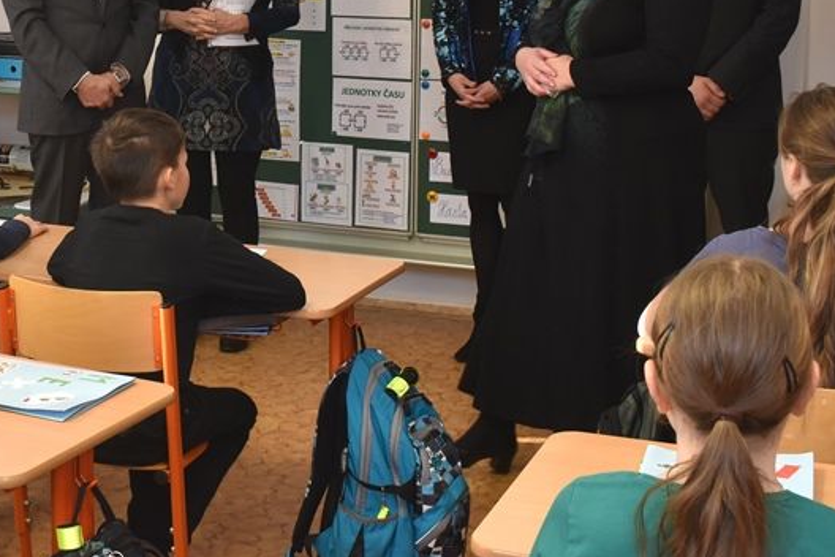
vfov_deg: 19.9
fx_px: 1553
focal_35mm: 67
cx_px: 141
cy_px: 40
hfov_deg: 29.3
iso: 640
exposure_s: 1/40
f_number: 8
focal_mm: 23
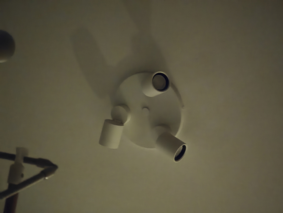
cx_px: 142
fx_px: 613
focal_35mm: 75
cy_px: 106
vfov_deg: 19.6
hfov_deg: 26.0
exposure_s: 1/3.85
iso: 6400
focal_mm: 12.28
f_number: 1.8
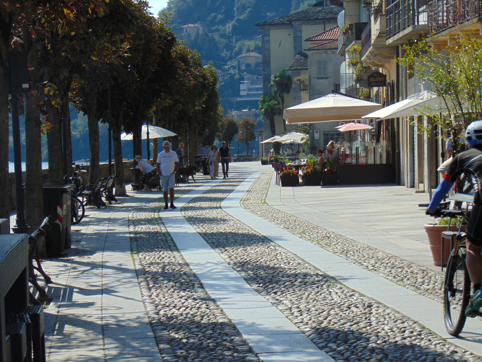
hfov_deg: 18.2
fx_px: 1504
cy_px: 181
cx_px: 241
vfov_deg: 13.7
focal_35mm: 108
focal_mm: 19.4
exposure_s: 1/800
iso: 80
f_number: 3.9
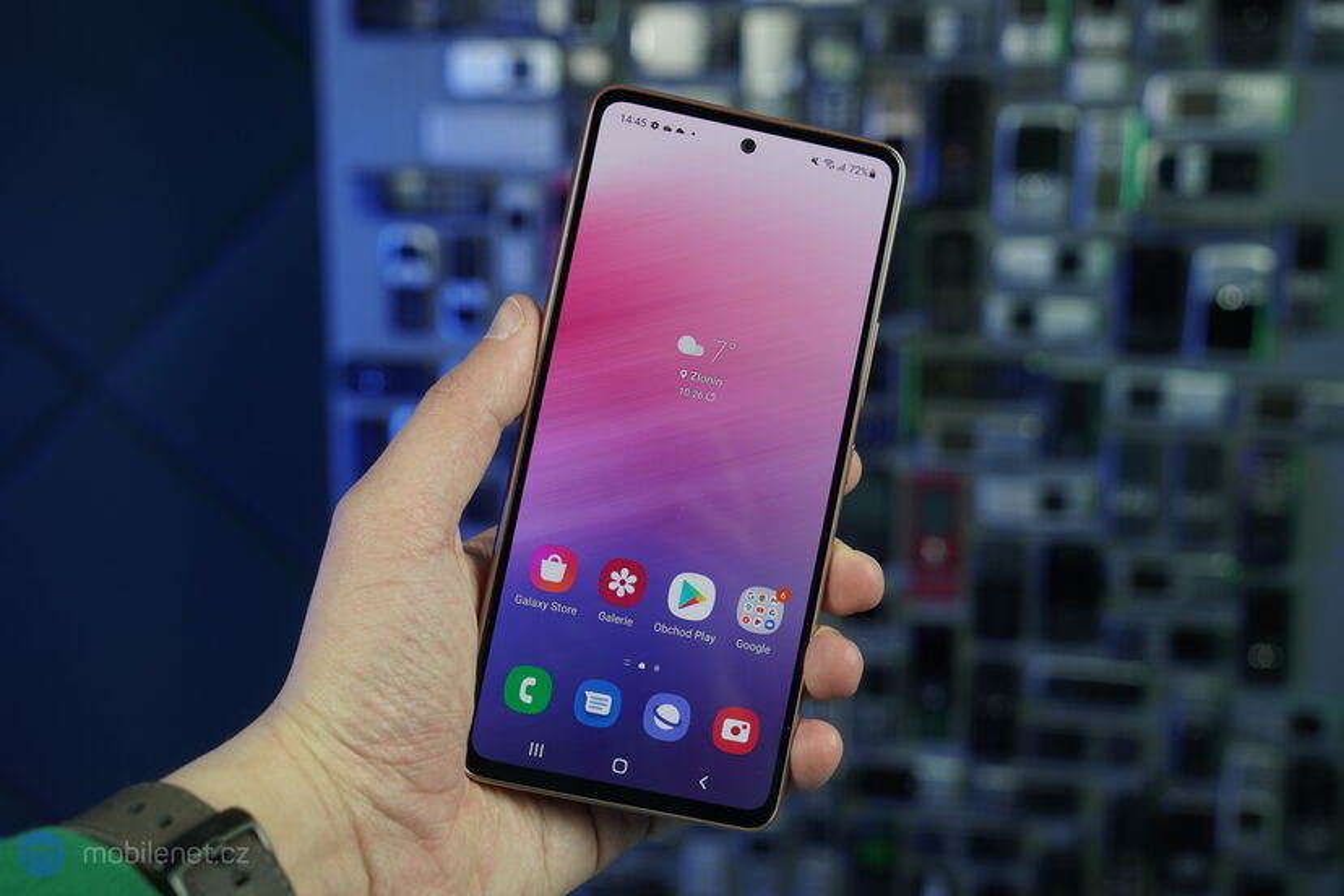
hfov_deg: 44.5
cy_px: 448
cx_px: 672
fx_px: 1643
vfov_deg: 30.5
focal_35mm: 44
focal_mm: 44
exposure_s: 1/160
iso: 800
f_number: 5.6
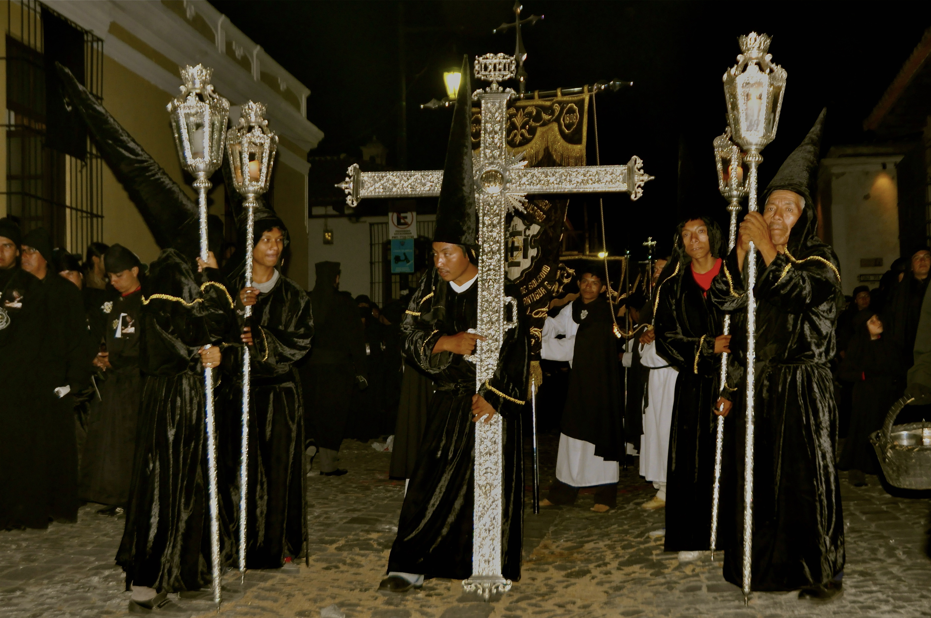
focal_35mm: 44
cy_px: 309
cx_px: 466
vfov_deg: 30.8
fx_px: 1124
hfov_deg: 45.0
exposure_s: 1/60
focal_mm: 29
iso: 800
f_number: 3.8
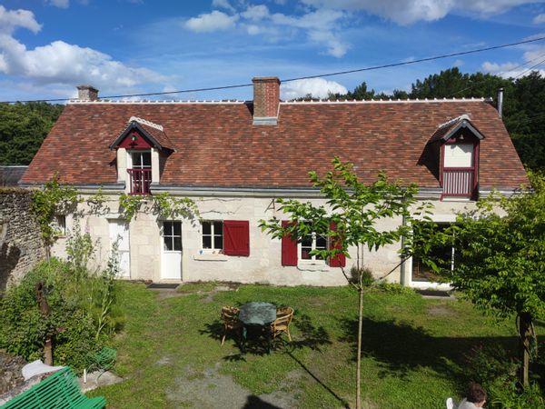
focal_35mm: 24
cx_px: 272
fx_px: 378
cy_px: 204
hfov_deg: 71.6
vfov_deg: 56.8
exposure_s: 1/3620
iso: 50
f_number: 1.69
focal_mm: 6.72
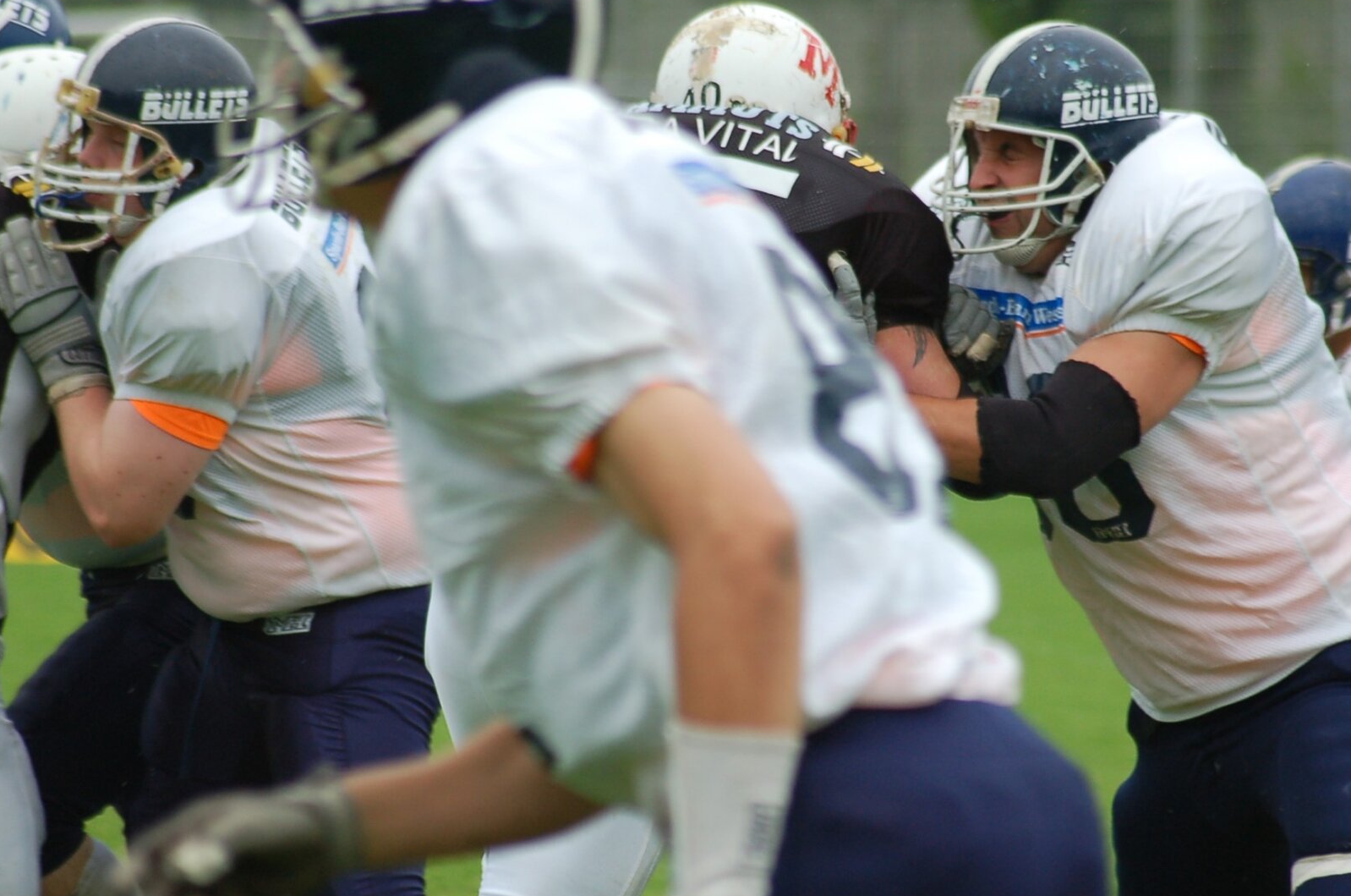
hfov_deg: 5.1
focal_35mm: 403
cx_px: 711
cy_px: 524
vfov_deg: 3.4
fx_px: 15083
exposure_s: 1/800
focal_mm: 195
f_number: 5
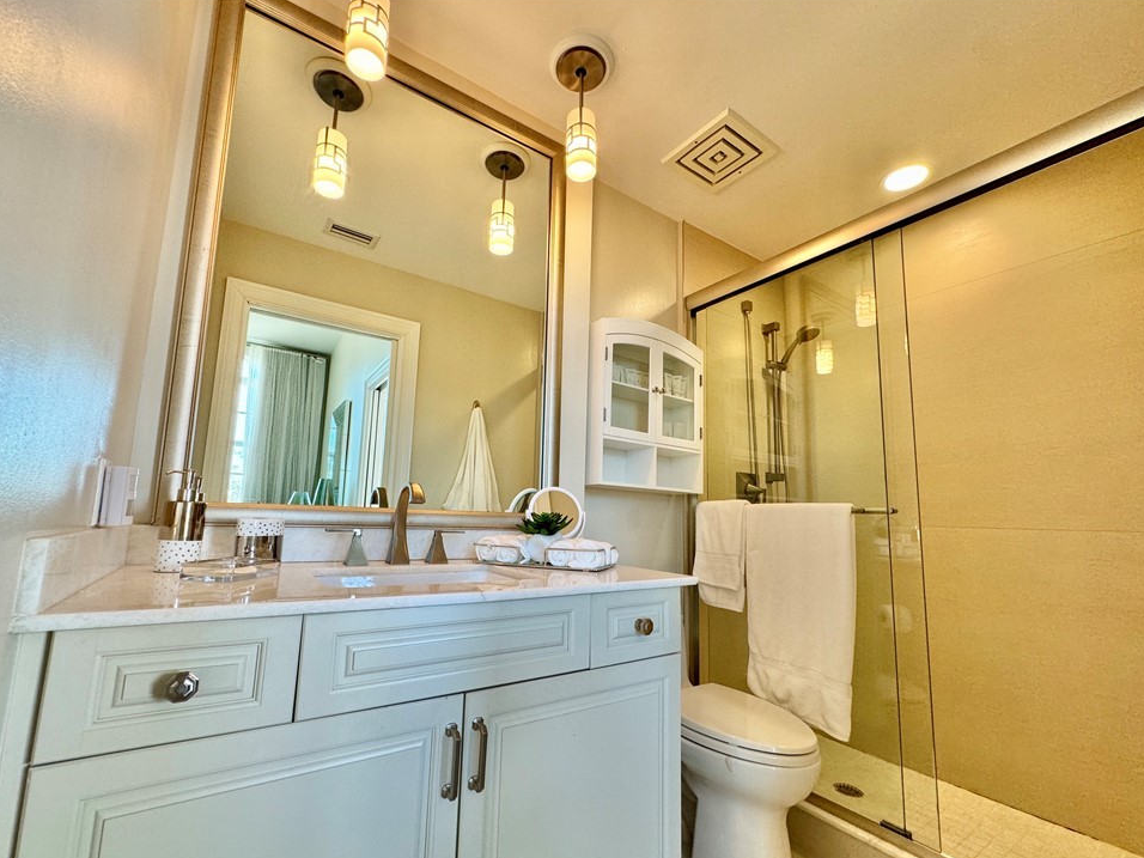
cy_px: 455
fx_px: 496
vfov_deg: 81.7
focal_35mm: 15
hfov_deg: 98.1
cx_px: 553
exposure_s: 1/120
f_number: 2.2
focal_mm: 2.22
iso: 160
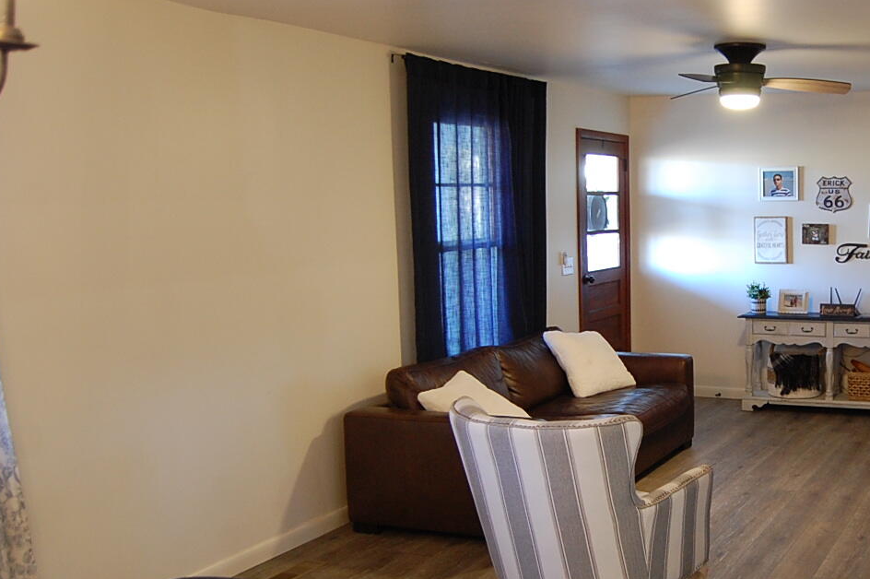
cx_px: 671
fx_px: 1038
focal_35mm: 43
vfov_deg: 31.1
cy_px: 304
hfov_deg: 43.7
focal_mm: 18
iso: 800
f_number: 3.5
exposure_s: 1/30
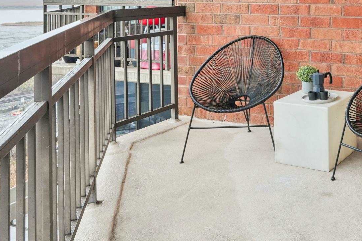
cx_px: 385
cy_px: -14
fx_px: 456
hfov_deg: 37.3
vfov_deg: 27.5
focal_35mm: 45
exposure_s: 1/10
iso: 400
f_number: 10
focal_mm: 16.5
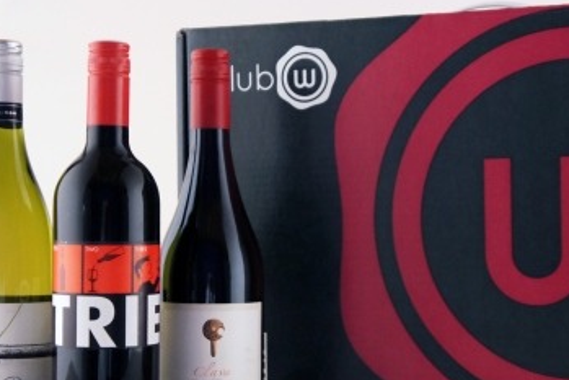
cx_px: 362
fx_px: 1344
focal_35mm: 85
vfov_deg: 16.1
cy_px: 222
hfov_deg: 23.8
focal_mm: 32
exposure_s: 1/125
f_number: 4.5
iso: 6400
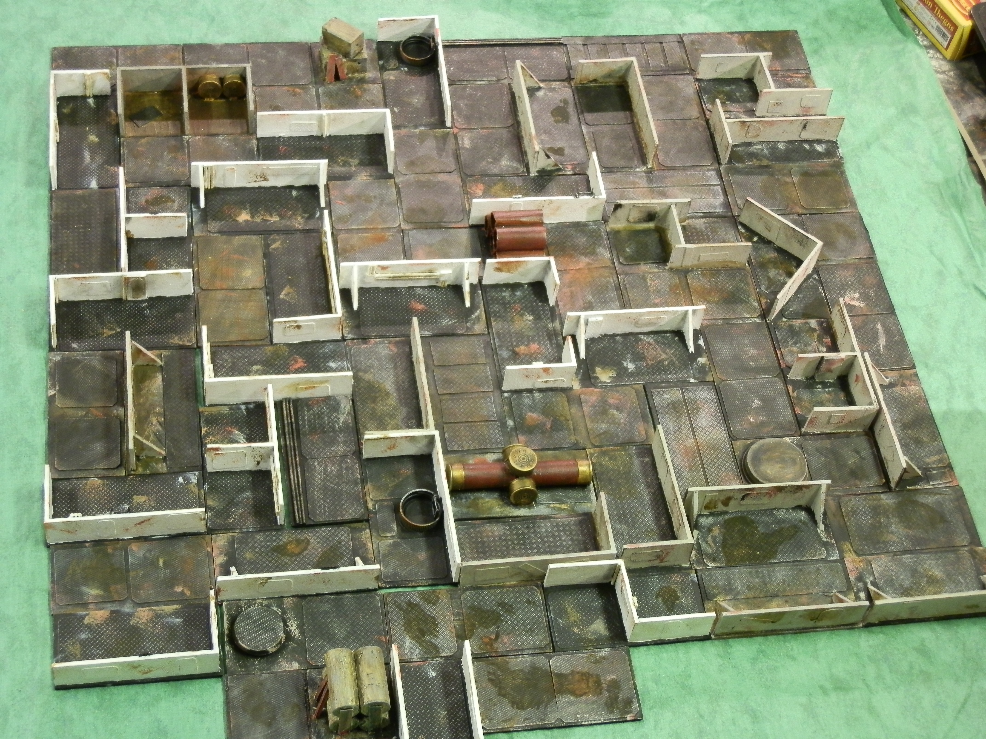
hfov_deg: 31.7
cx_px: 493
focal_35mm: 61
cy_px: 370
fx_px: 1738
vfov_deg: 24.0
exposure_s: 1/8
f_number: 3.7
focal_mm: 10.99
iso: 200
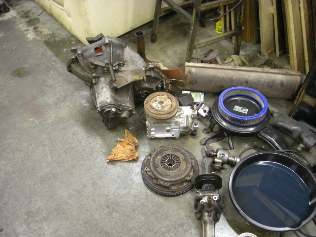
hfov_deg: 52.6
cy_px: 118
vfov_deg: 40.7
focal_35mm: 35
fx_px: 320
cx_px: 158
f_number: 2.8
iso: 400
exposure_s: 1/11.7
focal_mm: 5.7
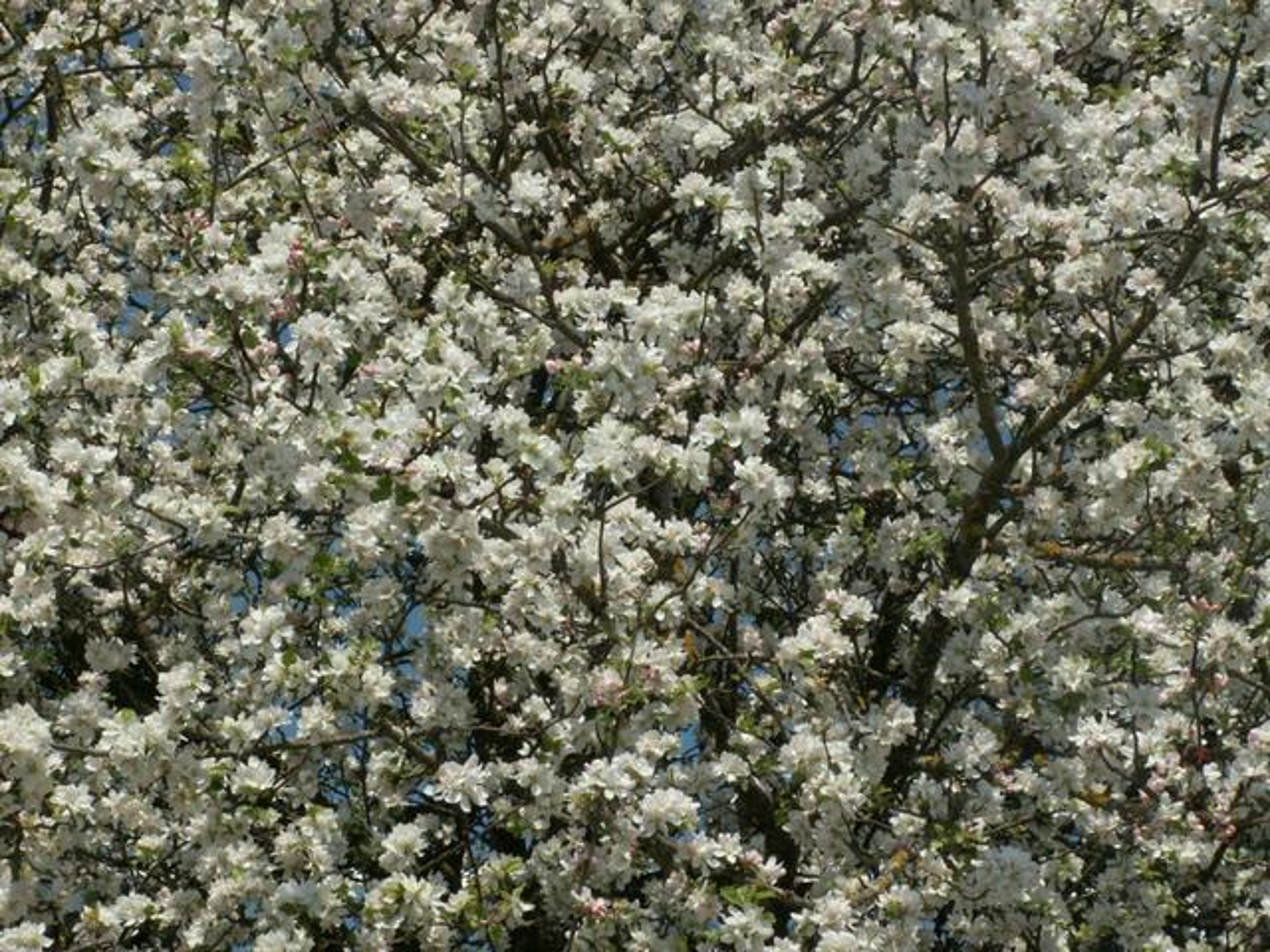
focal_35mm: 123
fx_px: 4513
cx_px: 635
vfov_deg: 12.0
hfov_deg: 16.0
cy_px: 476
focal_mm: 20.11
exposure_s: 1/250
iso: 50
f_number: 8
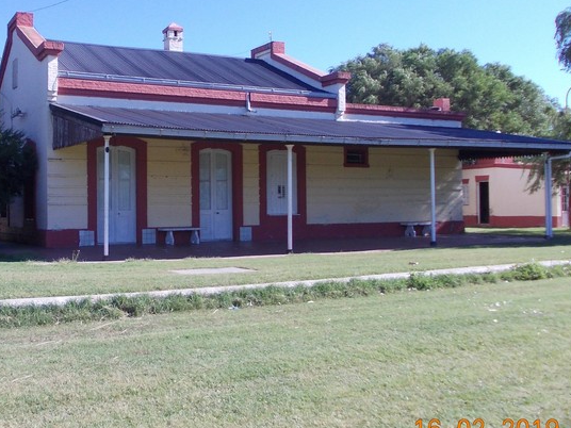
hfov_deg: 46.1
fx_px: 660
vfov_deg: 35.9
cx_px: 193
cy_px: 196
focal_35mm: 40
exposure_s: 1/160
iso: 80
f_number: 5.4
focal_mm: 4
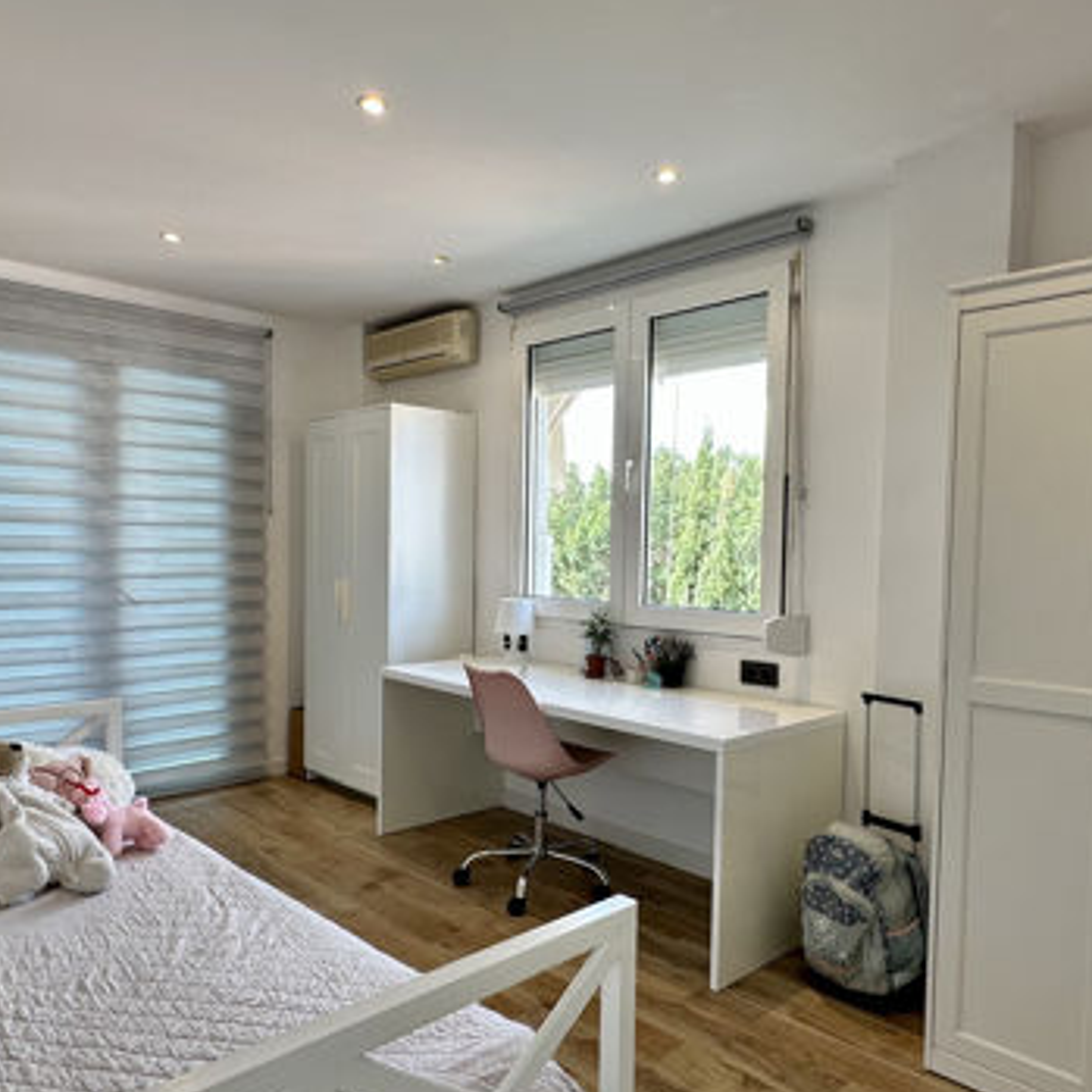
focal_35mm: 25
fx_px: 892
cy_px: 585
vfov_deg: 62.9
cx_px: 562
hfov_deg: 62.9
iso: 40
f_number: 2.2
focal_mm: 2.22
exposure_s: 1/112
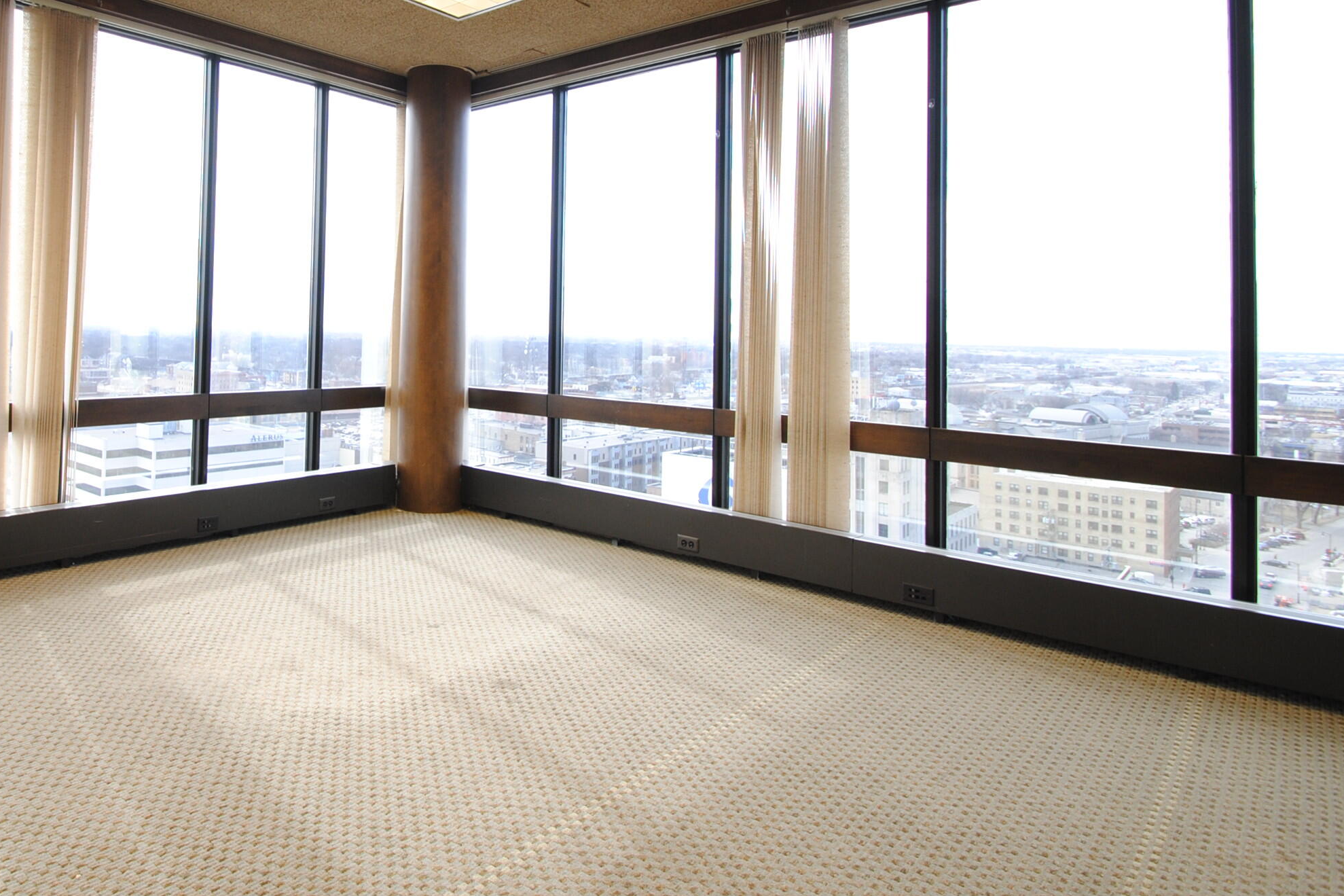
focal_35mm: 22
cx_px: 443
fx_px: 821
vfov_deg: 56.1
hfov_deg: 76.0
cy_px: 307
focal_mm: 10
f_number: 5.6
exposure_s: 1/13
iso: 200
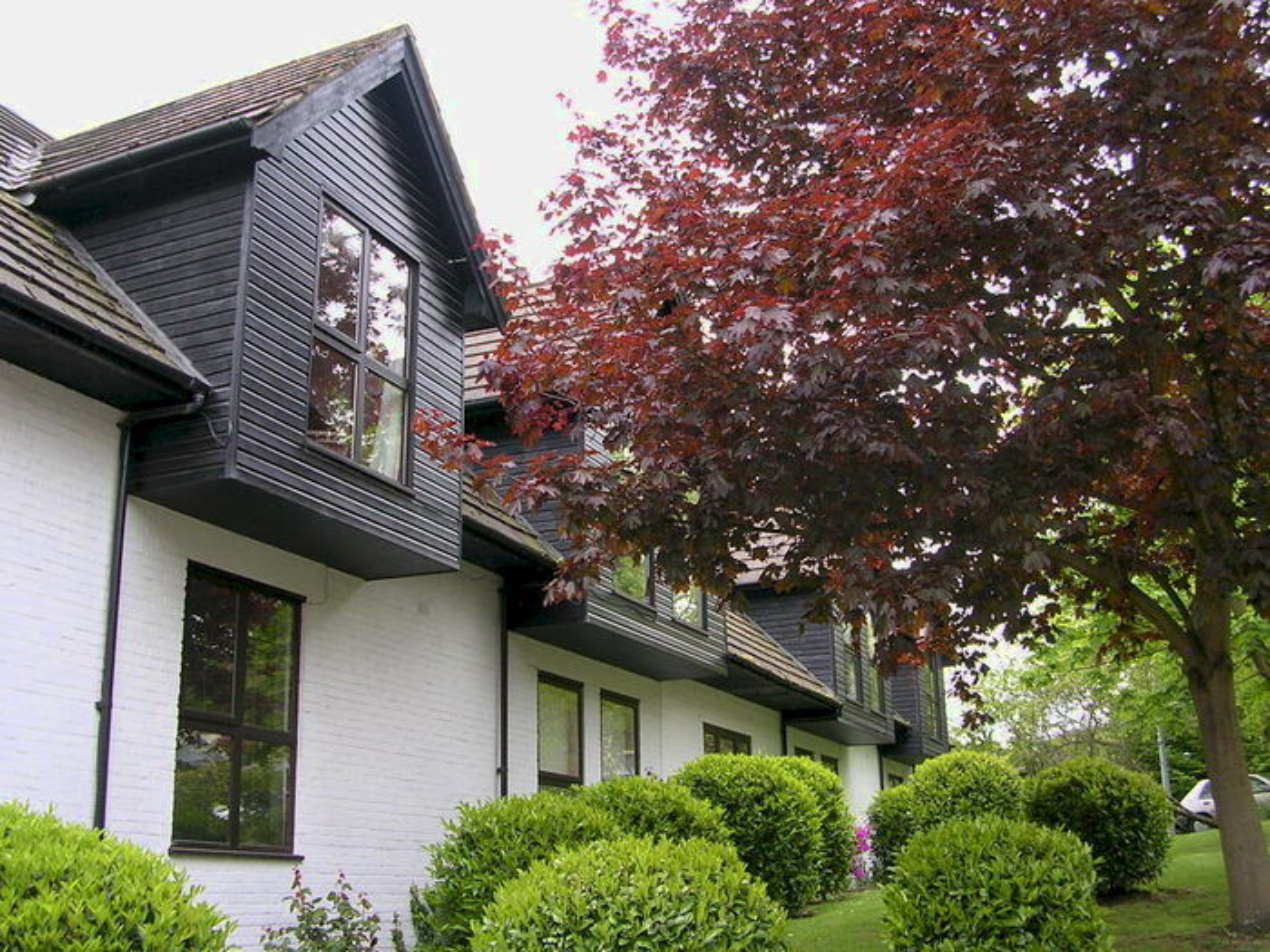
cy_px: 476
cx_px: 635
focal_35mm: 38
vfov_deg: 37.7
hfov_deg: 49.0
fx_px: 1394
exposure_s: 1/130
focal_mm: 5.8
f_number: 2.8
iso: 100
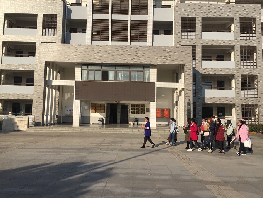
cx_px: 132
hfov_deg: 61.7
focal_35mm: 29
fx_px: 220
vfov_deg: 48.2
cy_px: 99
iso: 32
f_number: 2.2
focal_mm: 4.15
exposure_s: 1/2475
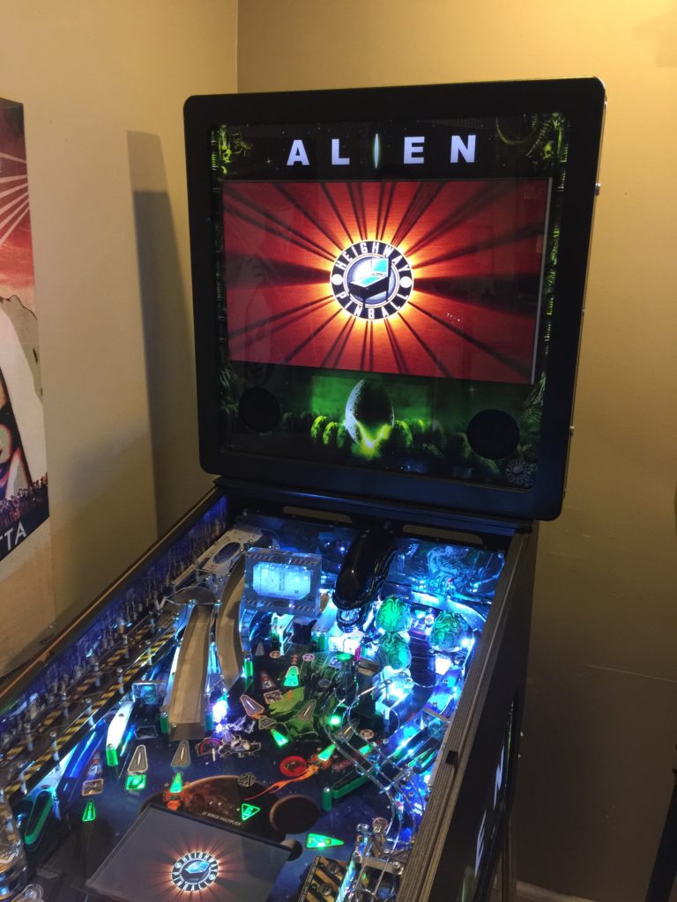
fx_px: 756
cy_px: 451
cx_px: 338
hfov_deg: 48.2
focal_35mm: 29
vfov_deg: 61.7
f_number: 2.2
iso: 125
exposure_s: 1/15
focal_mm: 4.15
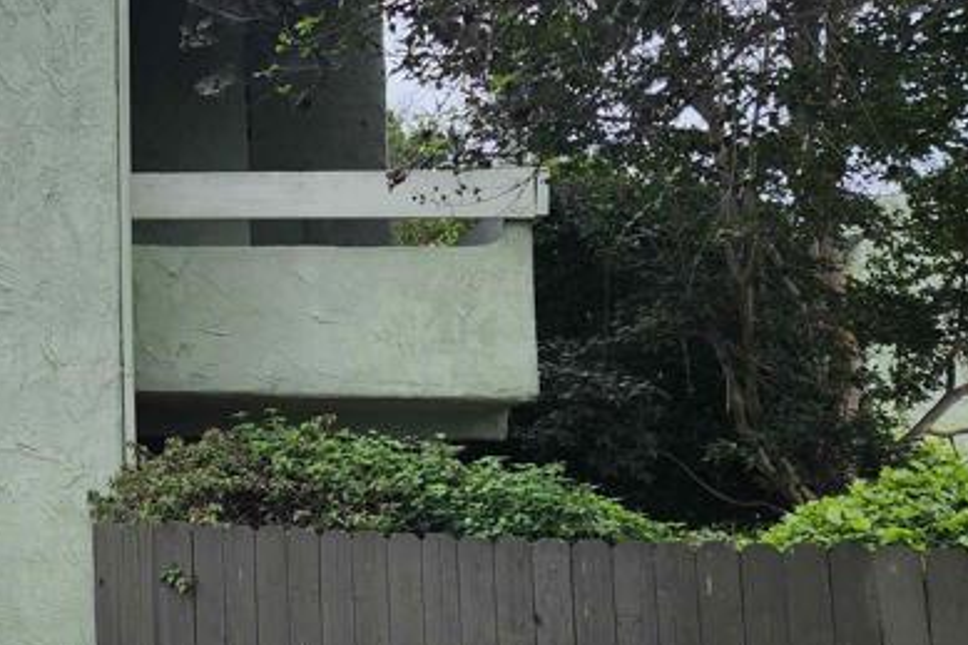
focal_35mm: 63
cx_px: -179
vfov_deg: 21.5
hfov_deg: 28.1
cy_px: 224
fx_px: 1693
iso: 25
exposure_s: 1/1761
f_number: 1.8
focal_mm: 5.54
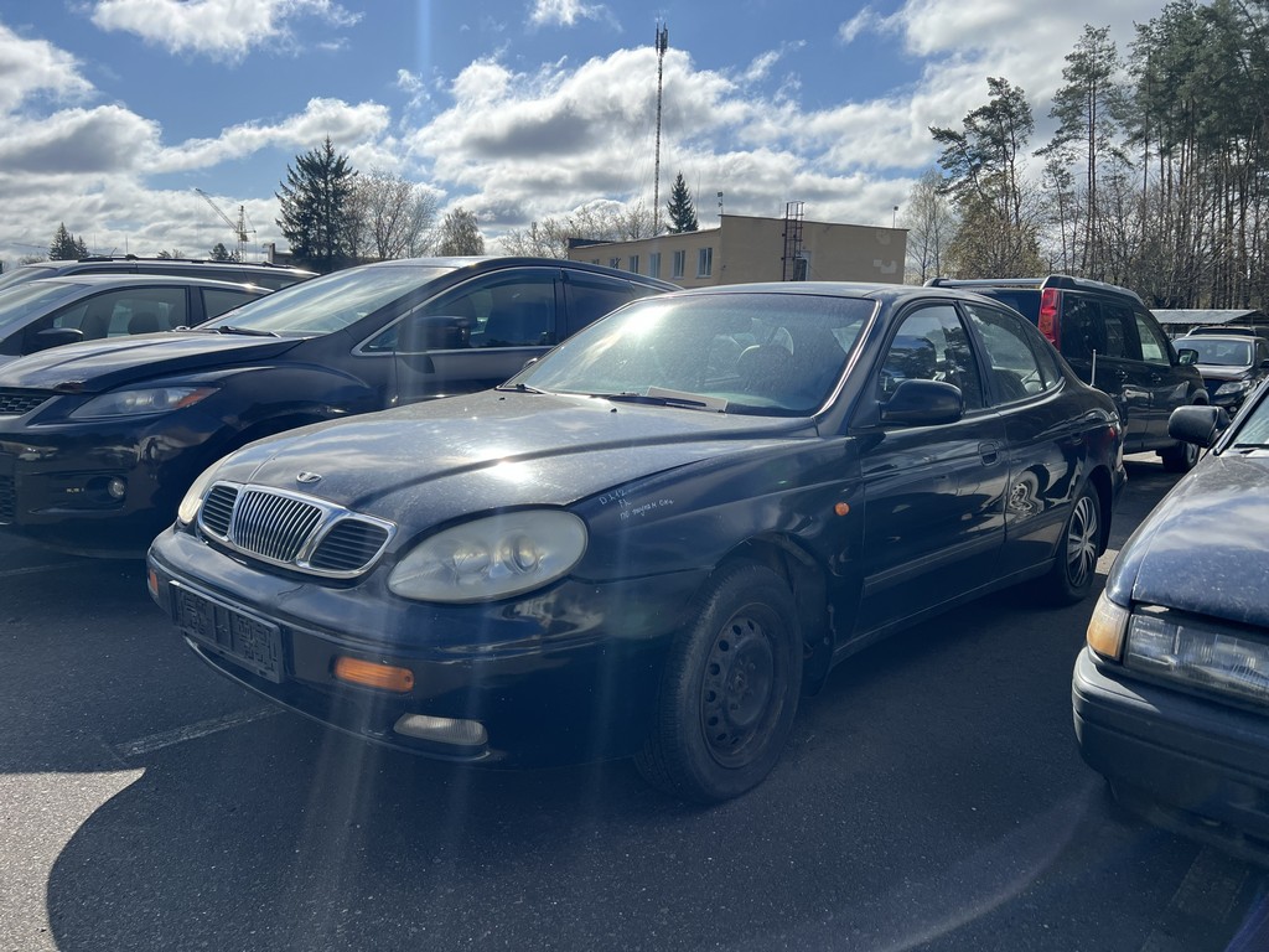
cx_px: 634
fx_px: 953
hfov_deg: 67.3
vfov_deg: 53.1
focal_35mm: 26
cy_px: 476
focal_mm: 5.7
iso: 50
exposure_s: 1/4831
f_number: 1.5
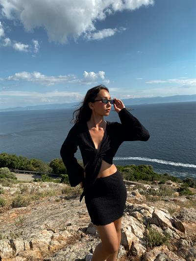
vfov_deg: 67.3
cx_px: 98
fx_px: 196
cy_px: 130
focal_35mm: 26
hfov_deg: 53.1
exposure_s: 1/2755
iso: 32
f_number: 1.8
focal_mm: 4.25
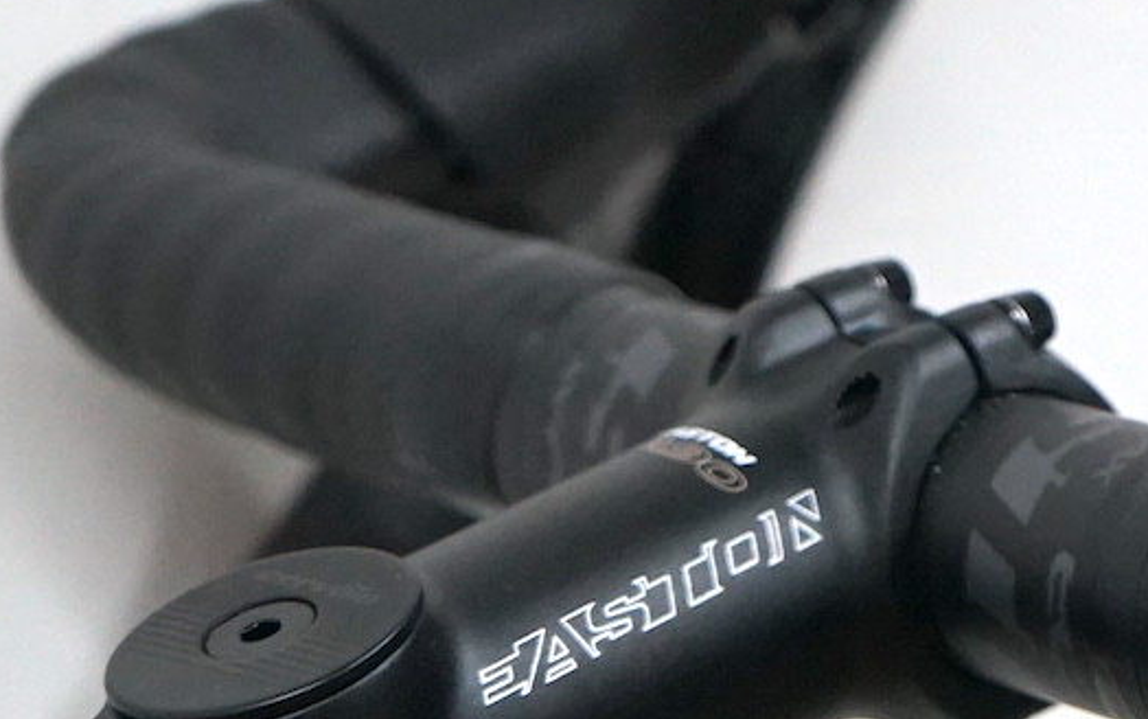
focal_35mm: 171
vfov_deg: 7.6
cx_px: 1371
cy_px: 1009
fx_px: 5352
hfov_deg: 12.0
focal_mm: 40
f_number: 4.5
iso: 1600
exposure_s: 1/160
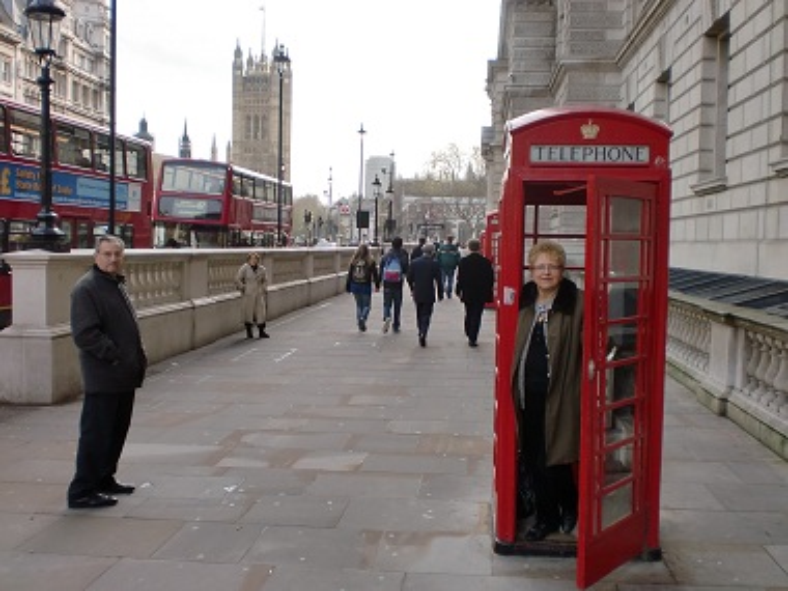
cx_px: 394
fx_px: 797
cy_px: 296
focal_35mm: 35
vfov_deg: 40.7
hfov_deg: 52.6
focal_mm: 6.3
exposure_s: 1/200
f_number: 3.1
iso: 64
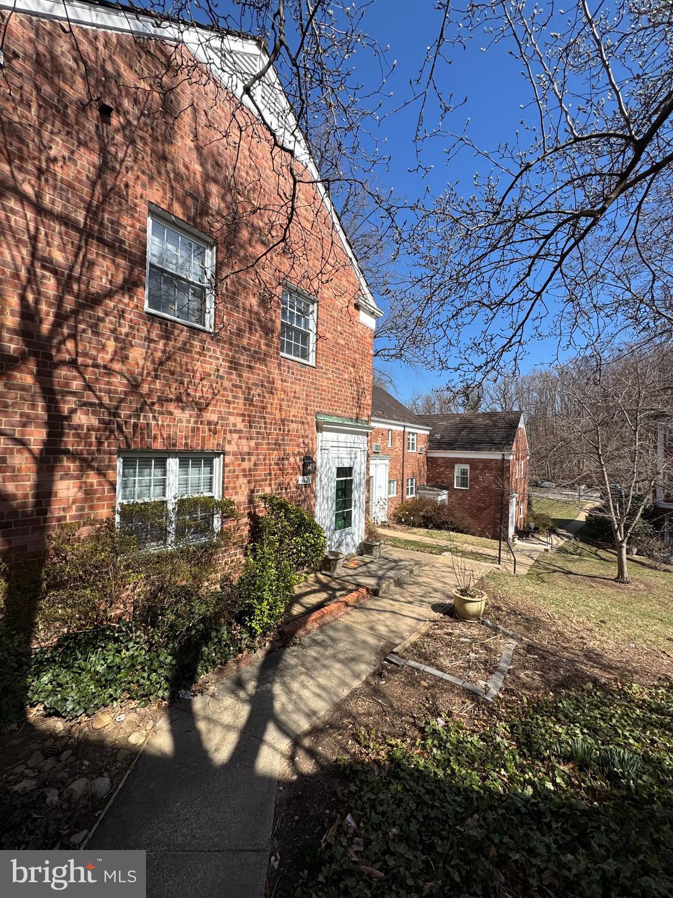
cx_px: 336
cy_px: 449
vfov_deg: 102.1
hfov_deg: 85.7
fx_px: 363
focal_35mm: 14
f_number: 2.2
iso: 50
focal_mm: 2.22
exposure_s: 1/1672
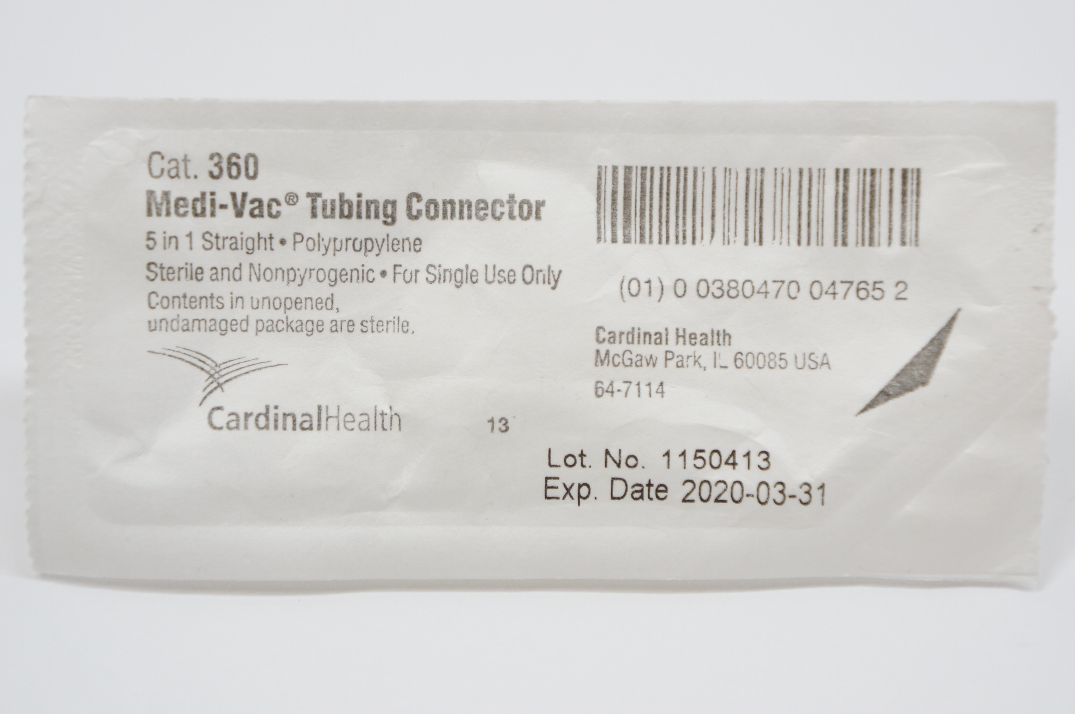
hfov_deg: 24.6
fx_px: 2461
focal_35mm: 82
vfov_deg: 16.5
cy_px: 357
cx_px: 538
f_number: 5.6
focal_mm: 55
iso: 400
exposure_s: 1/100
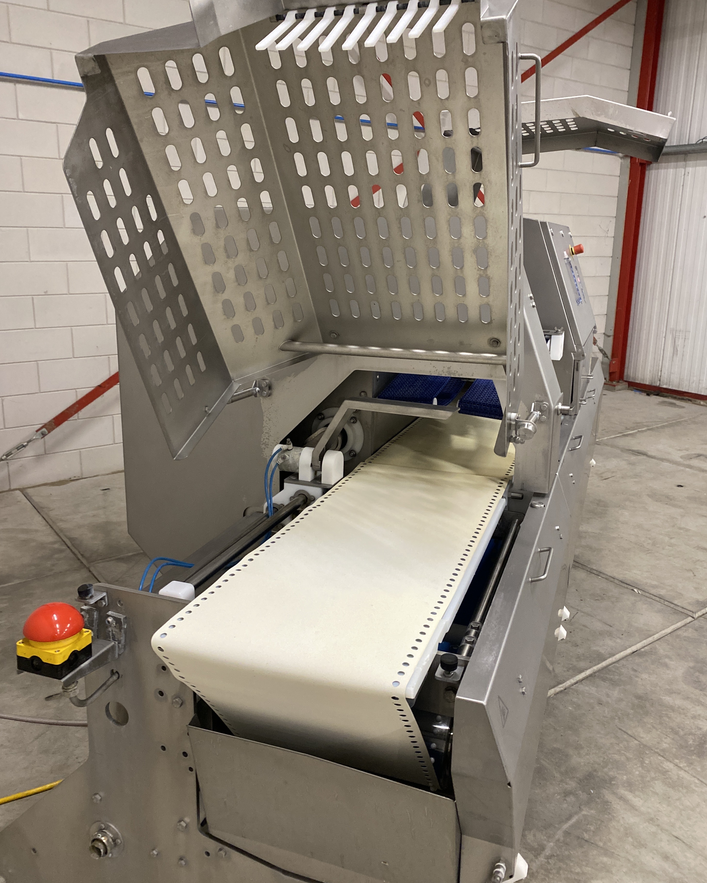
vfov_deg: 62.2
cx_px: 359
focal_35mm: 28
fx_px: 732
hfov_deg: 51.5
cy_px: 421
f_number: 1.8
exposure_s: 1/50
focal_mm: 4.25
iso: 320
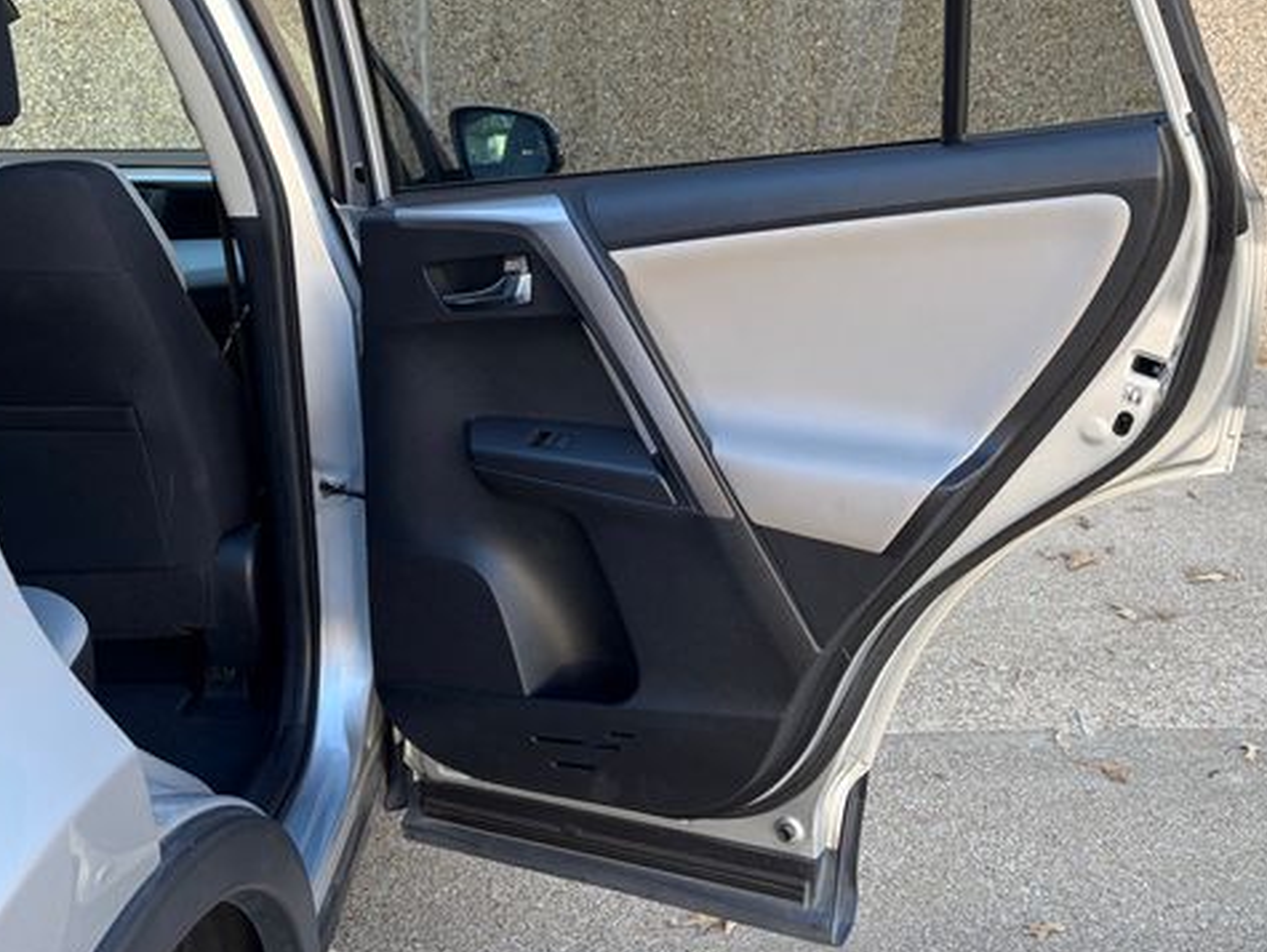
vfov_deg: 40.3
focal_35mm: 35
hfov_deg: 52.5
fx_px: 1282
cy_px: 325
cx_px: 688
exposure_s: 1/181
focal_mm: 5.96
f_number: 1.6
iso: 40
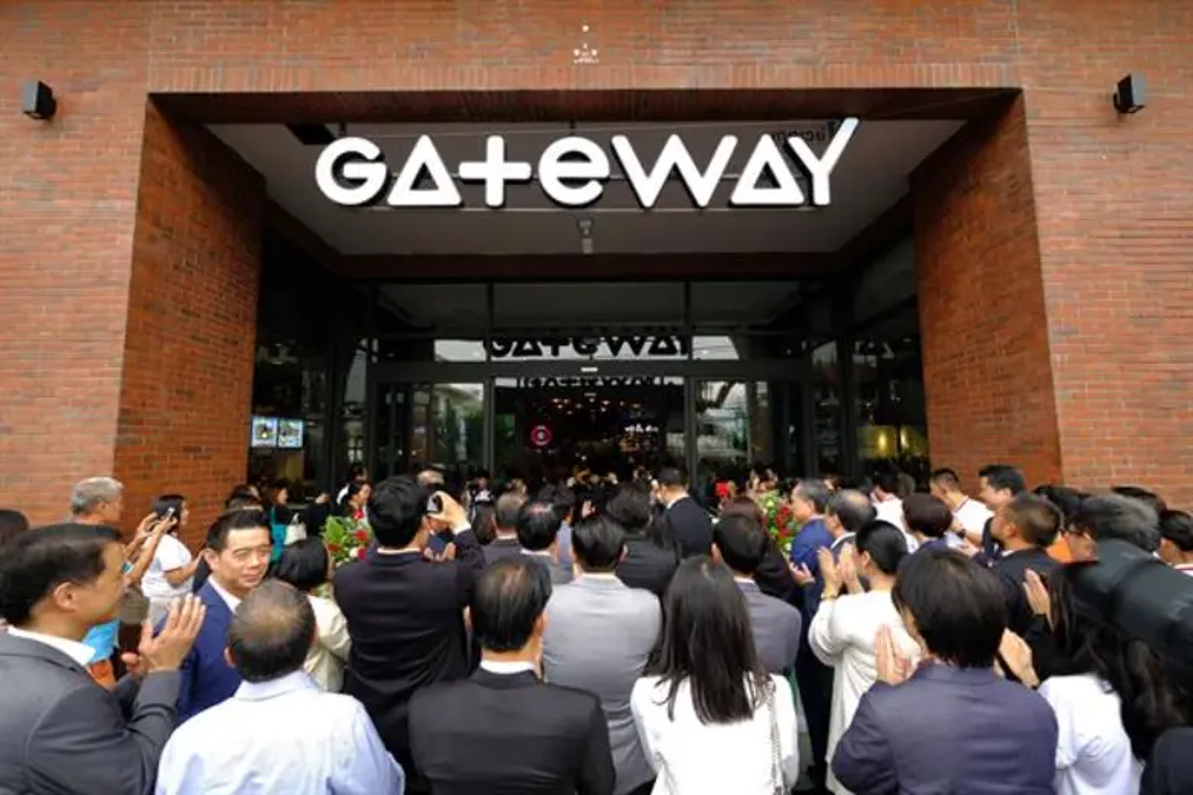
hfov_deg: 100.4
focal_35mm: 15
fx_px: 497
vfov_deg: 77.3
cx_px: 596
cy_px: 398
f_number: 4
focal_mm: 10
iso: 100
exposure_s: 1/100
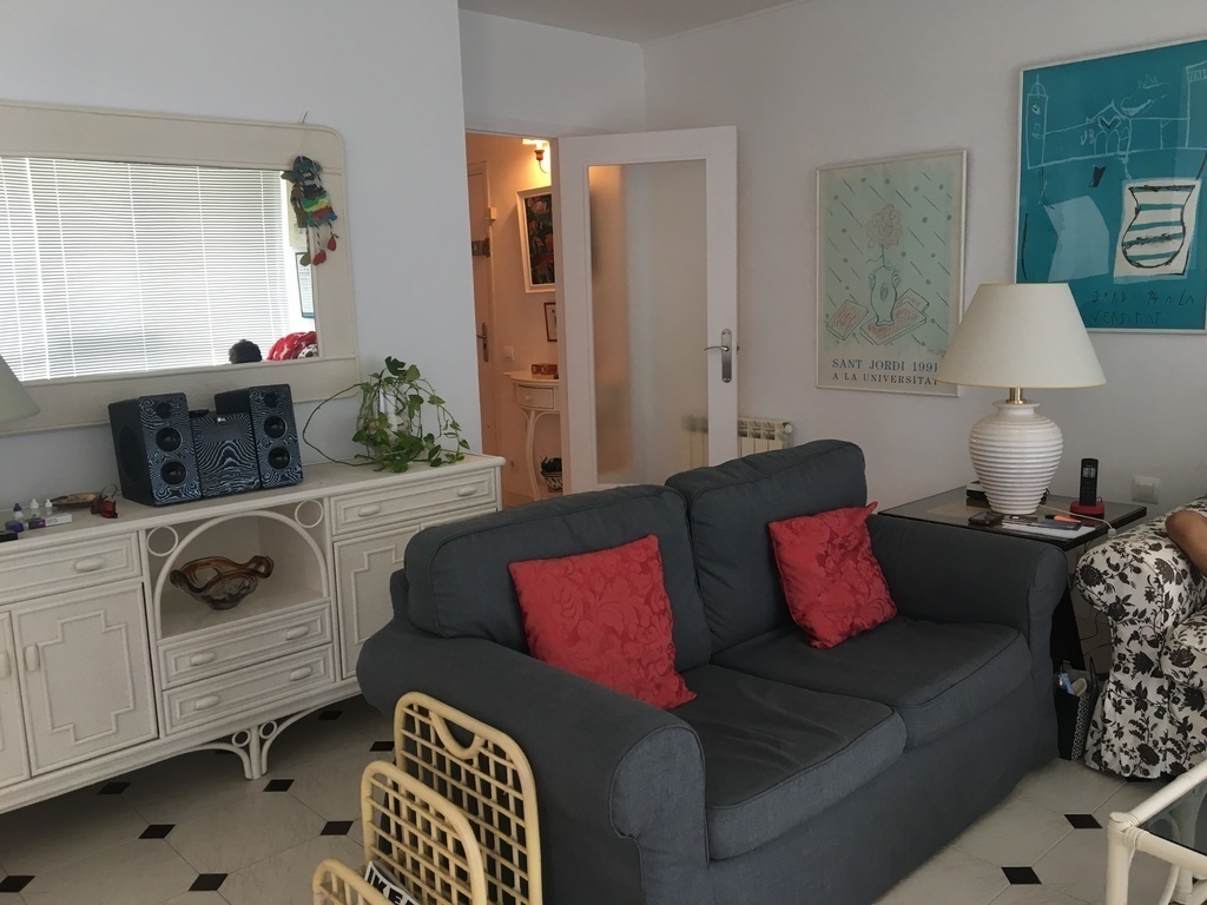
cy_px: 452
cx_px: 604
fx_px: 1011
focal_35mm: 29
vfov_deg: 48.2
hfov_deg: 61.7
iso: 80
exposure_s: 1/33
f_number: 2.2
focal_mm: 4.15
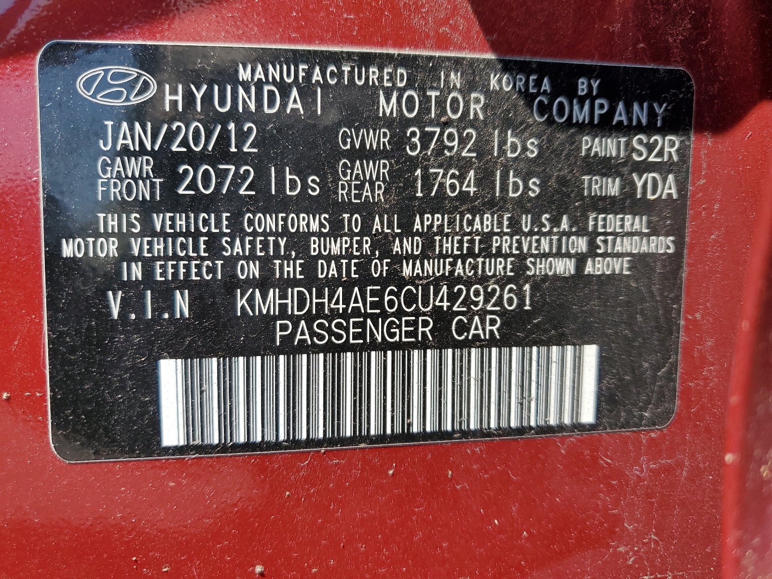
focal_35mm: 26
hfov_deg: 67.3
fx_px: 580
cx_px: 386
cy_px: 290
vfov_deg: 53.1
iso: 50
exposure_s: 1/909
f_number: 1.5
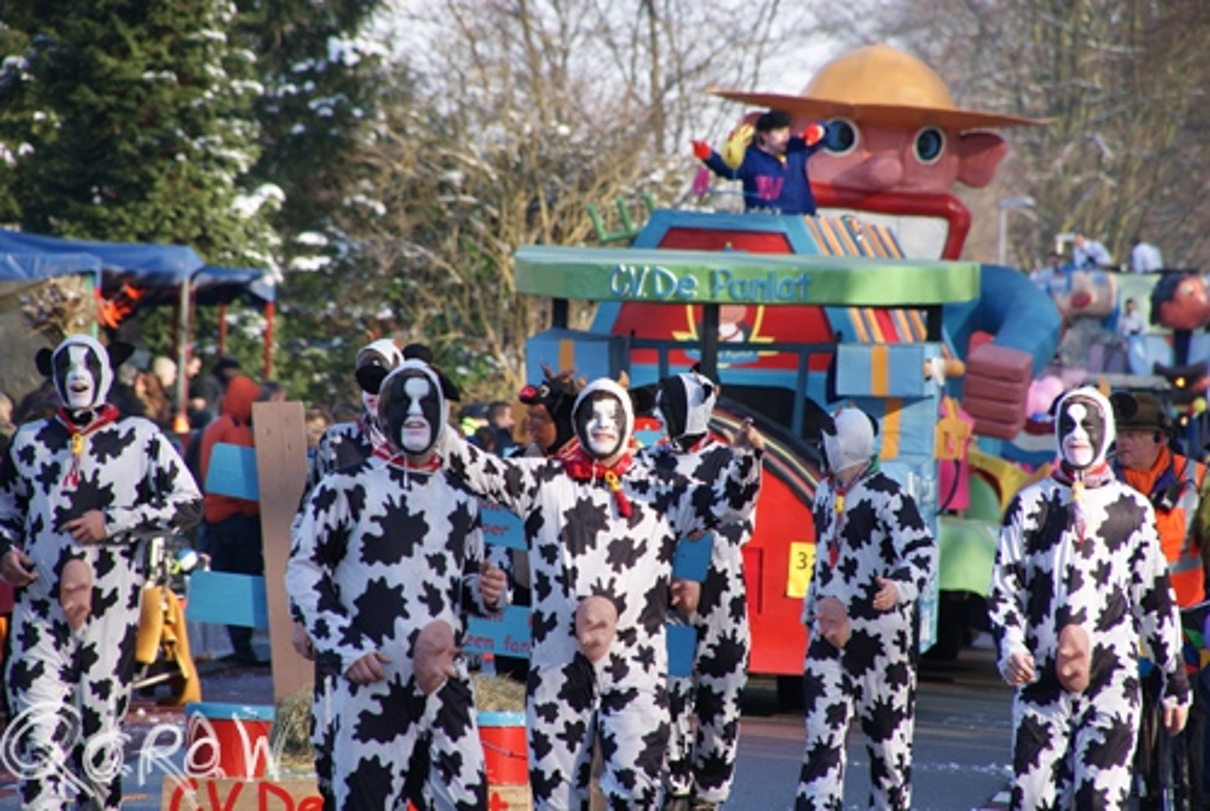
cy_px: 406
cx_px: 605
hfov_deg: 6.9
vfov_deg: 4.6
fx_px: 10098
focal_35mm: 300
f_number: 6.3
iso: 250
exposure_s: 1/320
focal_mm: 200
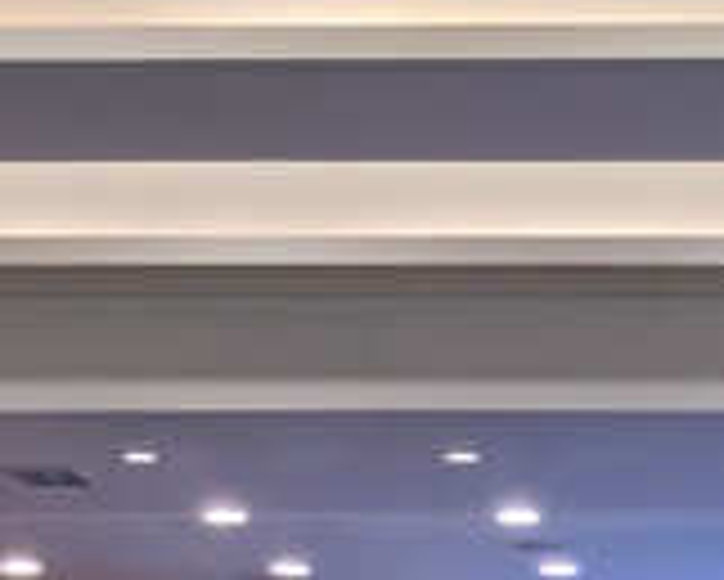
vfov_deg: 7.2
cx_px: 971
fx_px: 4503
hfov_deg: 9.0
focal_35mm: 210
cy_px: 1012
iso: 80
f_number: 1.9
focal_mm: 5.52
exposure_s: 1/98.6
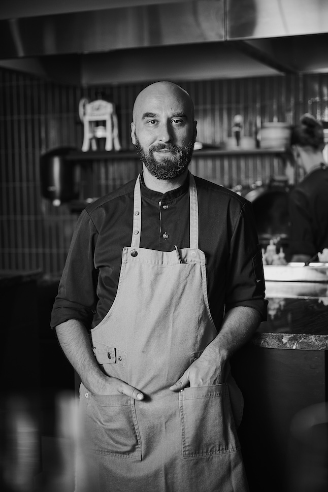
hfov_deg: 21.9
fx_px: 847
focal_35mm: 62
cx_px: 164
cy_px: 246
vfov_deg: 32.4
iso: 1600
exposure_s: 1/160
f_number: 2.8
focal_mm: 62
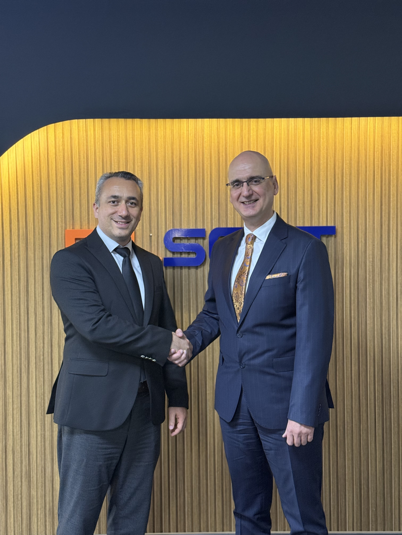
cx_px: 201
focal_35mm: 48
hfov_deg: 30.3
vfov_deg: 39.7
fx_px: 743
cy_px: 268
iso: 320
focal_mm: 6.76
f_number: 1.78
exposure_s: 1/33
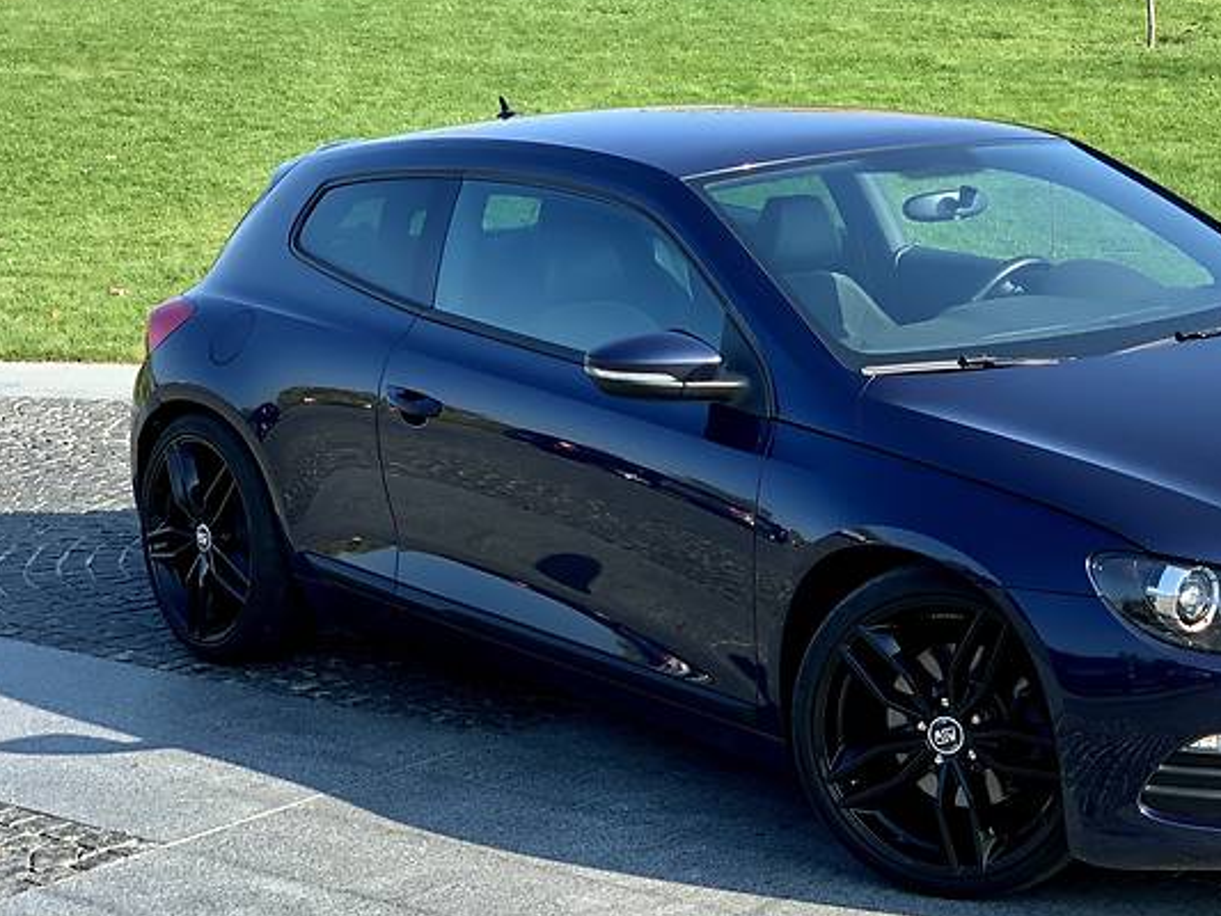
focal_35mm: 78
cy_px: 360
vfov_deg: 18.9
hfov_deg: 24.8
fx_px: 2752
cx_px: 903
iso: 16
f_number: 2.4
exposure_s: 1/276
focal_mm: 6
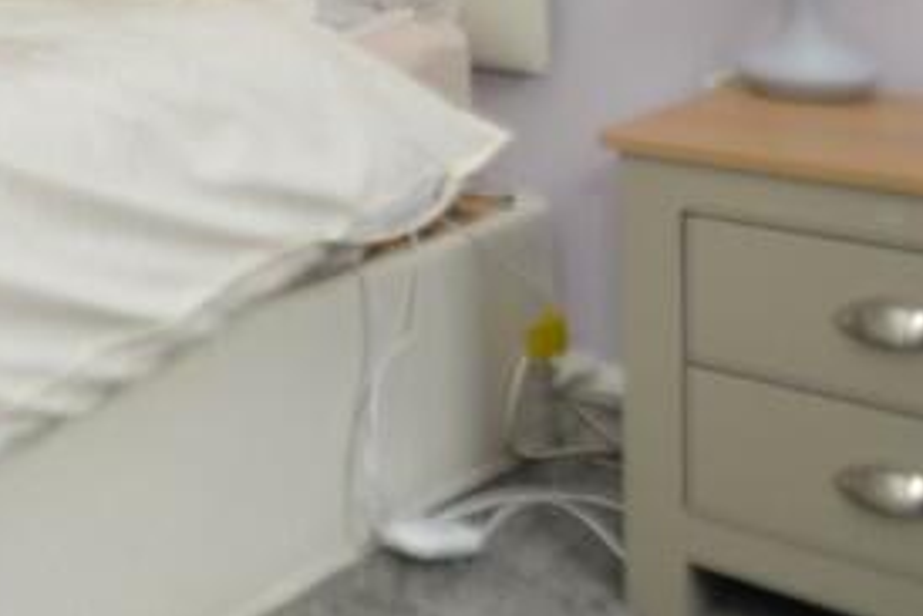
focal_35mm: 56
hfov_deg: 26.8
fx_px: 1436
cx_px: -418
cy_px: -215
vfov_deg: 21.5
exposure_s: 1/13
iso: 100
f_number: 5
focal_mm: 10
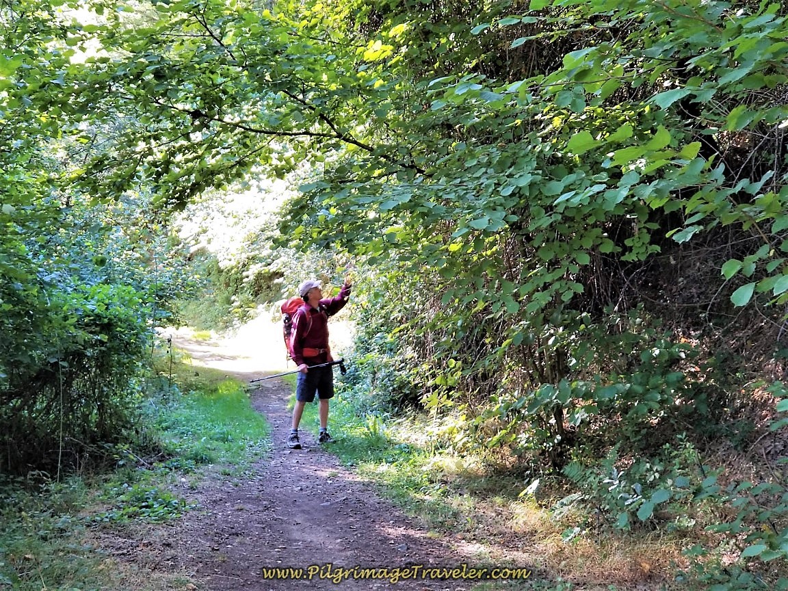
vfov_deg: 28.0
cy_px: 296
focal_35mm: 52
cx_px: 394
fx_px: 1184
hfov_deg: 36.8
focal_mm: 6
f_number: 2.4
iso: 64
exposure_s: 1/30
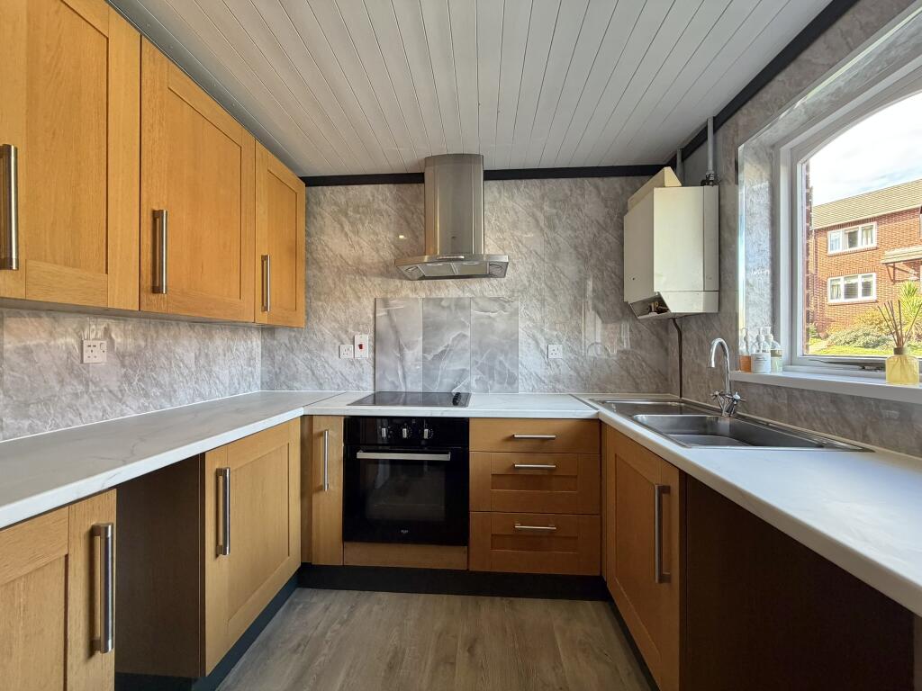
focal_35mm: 14
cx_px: 461
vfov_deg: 85.7
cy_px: 346
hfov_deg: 102.1
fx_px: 373
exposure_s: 1/121
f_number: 2.2
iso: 250
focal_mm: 2.22
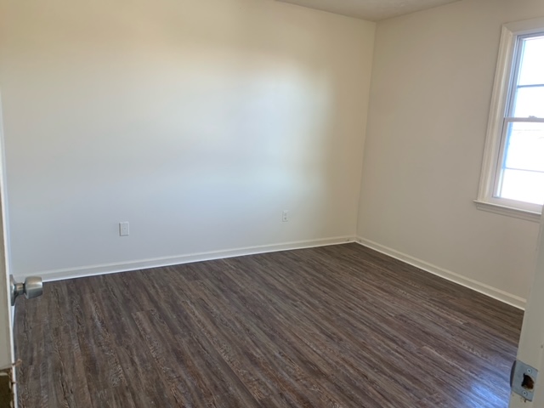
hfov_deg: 67.3
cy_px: 204
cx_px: 272
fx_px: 409
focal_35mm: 26
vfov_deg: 53.1
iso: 100
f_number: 1.8
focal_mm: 4.25
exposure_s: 1/60
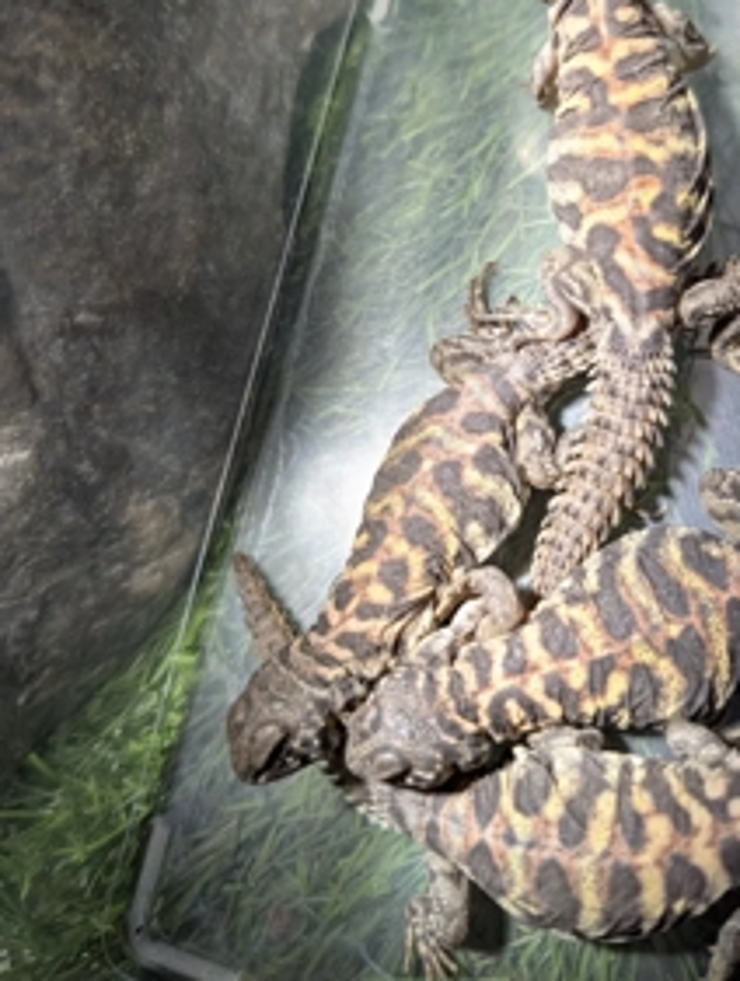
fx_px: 965
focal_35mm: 34
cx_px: 440
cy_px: 342
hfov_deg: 41.8
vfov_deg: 53.0
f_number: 1.85
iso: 42
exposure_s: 1/231
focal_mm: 6.81
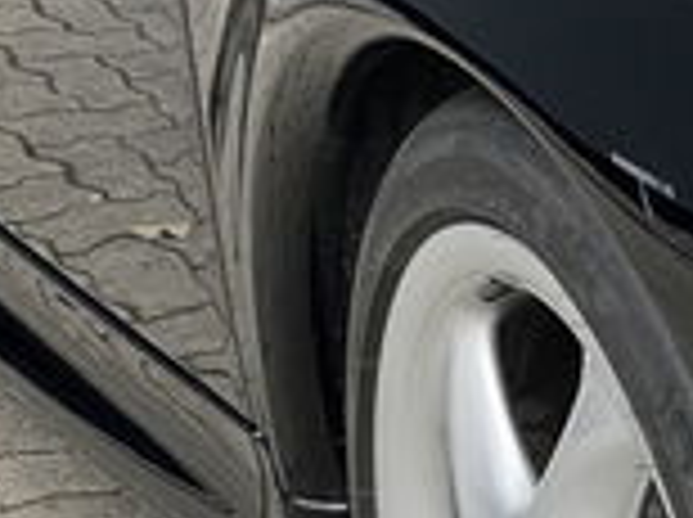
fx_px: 5197
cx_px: 1642
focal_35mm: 260
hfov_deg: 7.2
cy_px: 667
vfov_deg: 5.7
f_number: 2
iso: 25
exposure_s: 1/111
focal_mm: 6
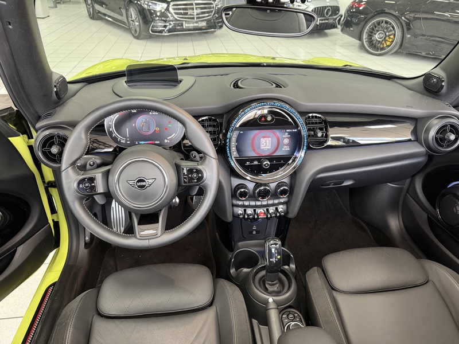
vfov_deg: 56.8
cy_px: 172
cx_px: 230
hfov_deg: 71.6
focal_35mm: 24
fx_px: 318
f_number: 1.78
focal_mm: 6.76
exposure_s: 1/50
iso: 400
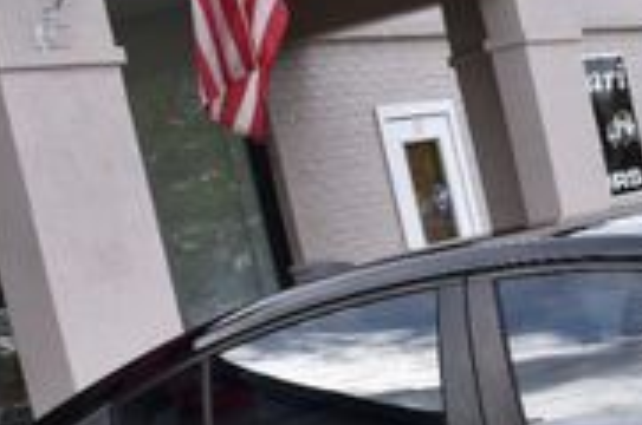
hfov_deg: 16.7
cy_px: 370
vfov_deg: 11.6
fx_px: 2083
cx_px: 780
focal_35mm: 117
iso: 400
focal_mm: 22
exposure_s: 1/250
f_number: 10
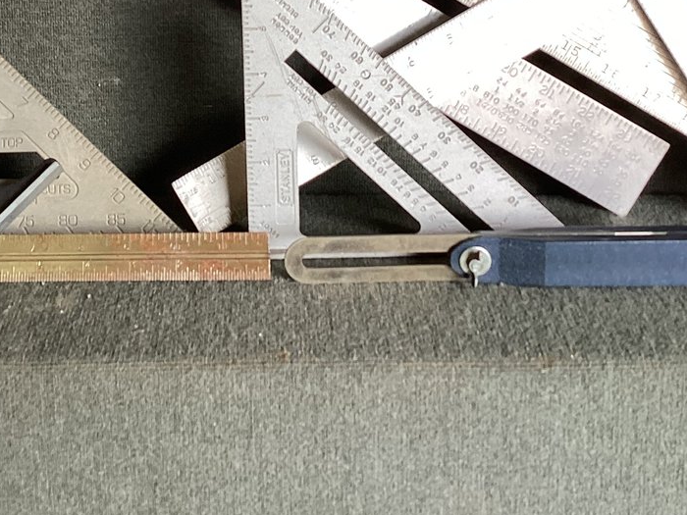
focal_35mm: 67
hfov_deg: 28.6
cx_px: 182
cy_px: -29
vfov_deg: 21.0
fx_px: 1330
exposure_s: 1/50
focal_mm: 3.3
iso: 80
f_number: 2.4
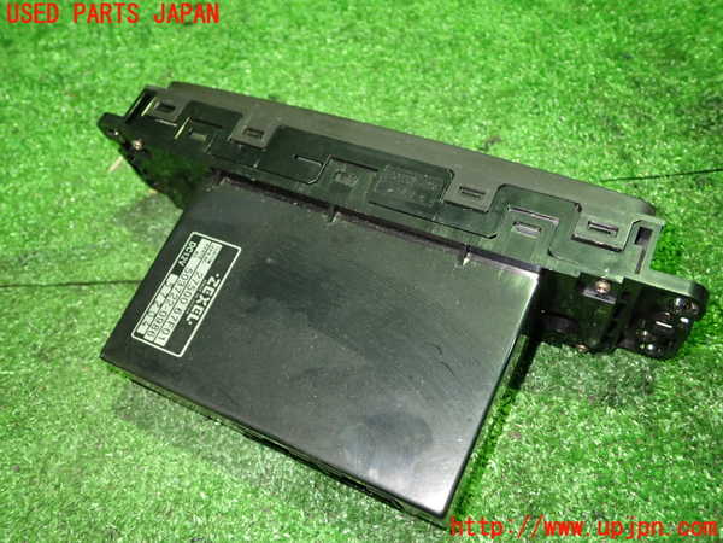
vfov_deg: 46.8
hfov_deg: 60.0
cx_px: 362
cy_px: 272
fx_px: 627
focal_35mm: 30
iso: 800
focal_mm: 5.4
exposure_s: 1/25
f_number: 2.3
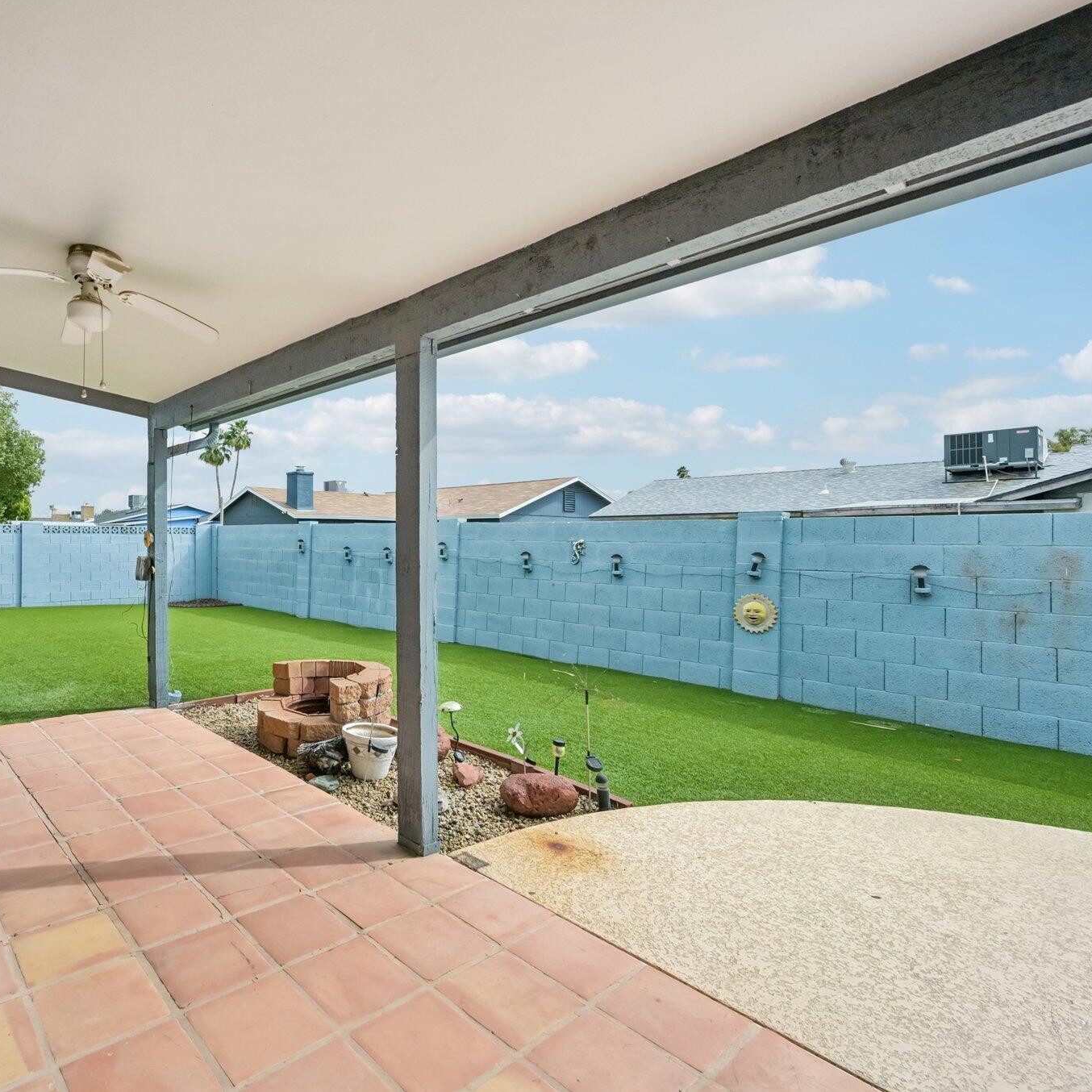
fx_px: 642
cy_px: 542
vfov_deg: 80.7
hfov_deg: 77.9
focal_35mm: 18
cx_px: 356
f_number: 8
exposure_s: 1/1250
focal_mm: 14
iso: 500
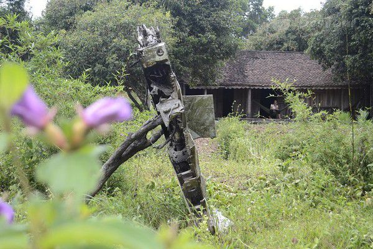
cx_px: 186
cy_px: 124
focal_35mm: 48
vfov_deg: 28.1
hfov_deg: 41.1
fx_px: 497
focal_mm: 32
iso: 100
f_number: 4.8
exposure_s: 1/125
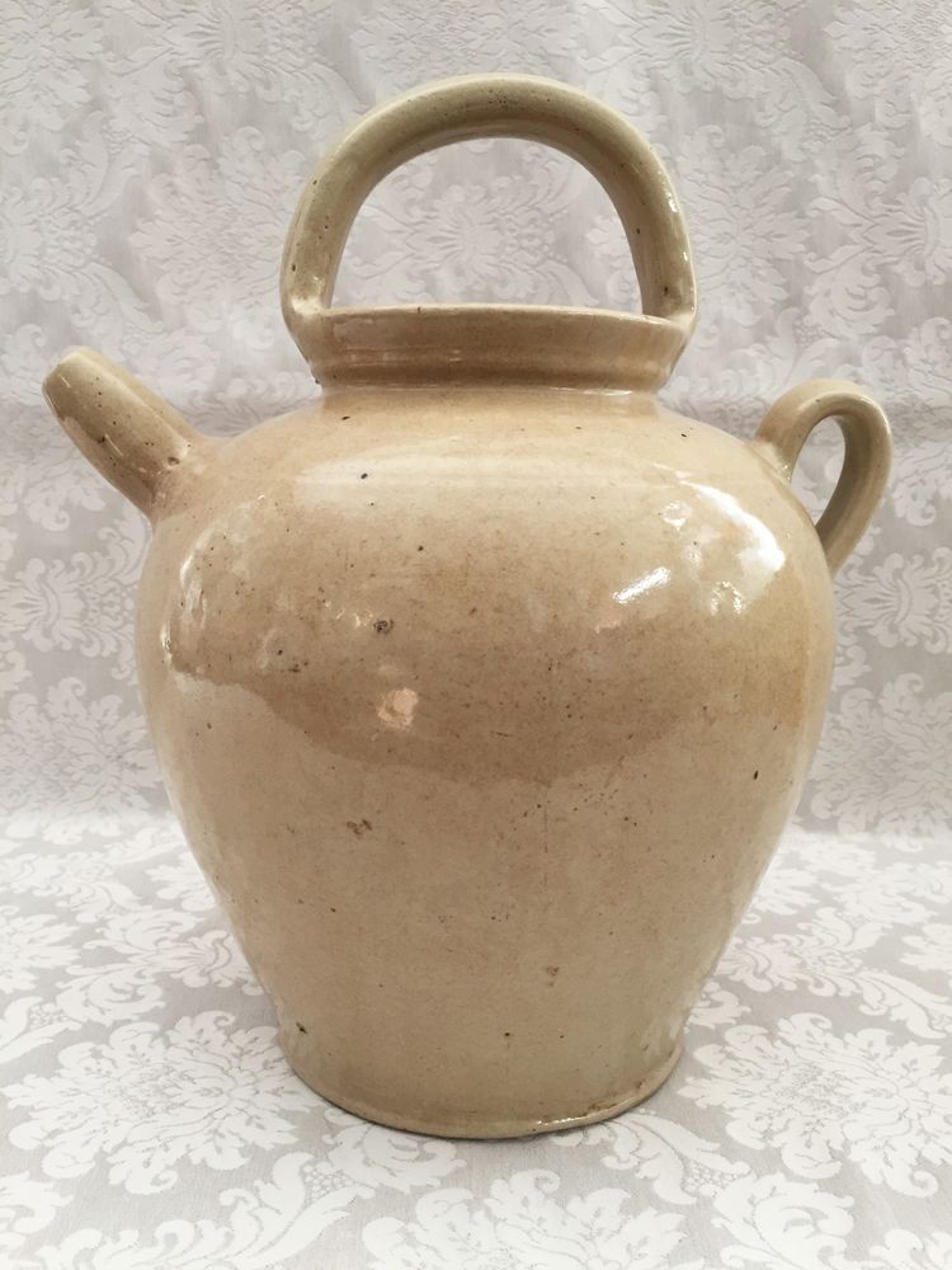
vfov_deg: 61.7
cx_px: 476
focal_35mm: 29
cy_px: 635
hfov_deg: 48.2
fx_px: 1063
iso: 64
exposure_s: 1/33
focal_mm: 4.15
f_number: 2.2
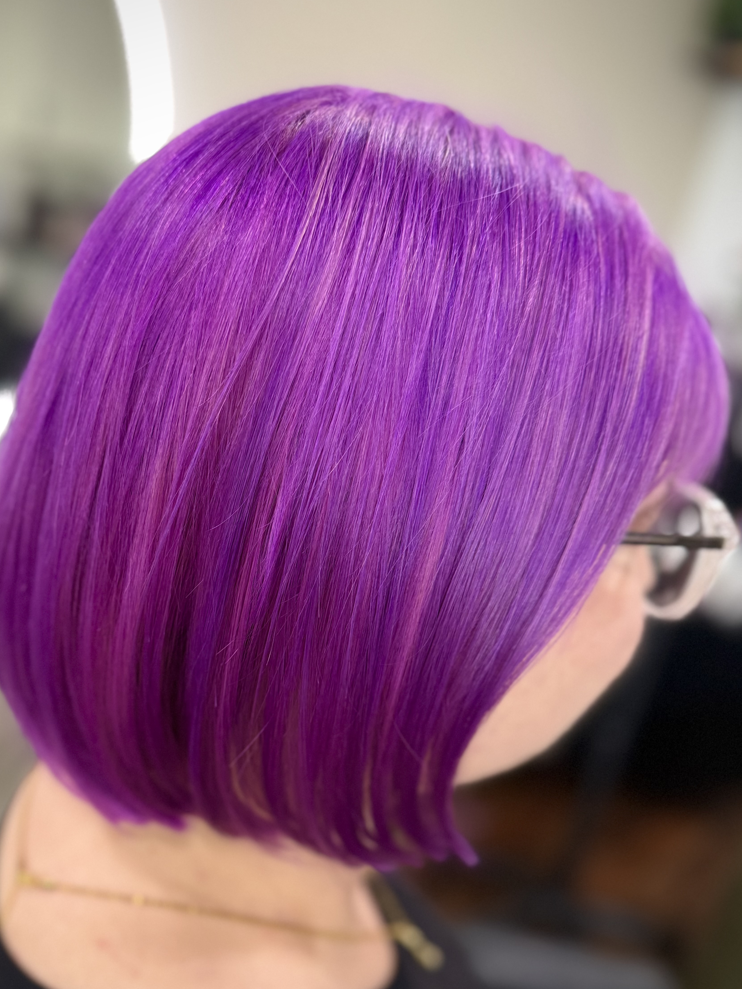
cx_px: 286
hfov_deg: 45.1
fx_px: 886
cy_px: 561
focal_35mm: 31
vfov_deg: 58.1
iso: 250
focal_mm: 6.76
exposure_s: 1/60
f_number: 1.78
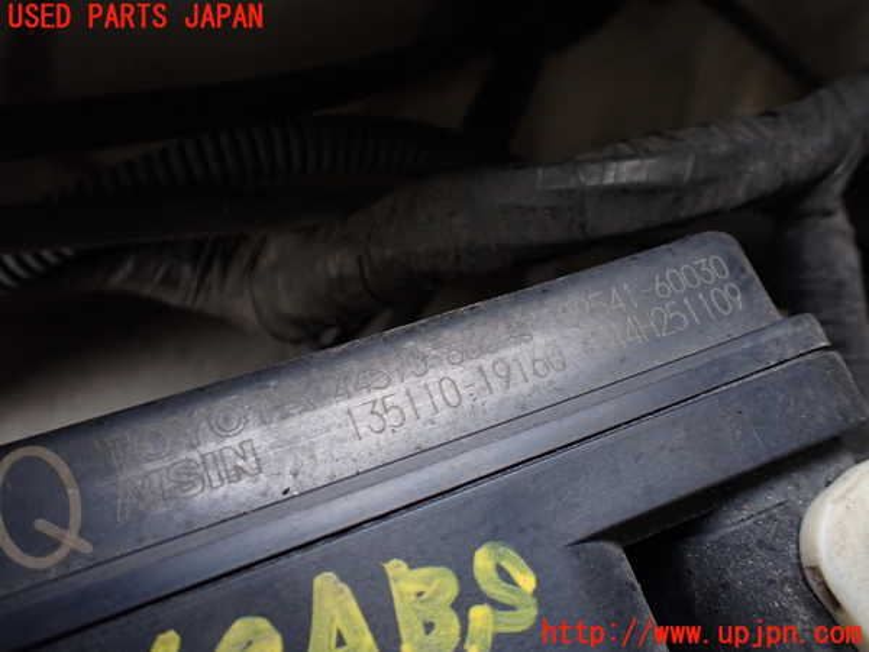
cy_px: 326
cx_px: 434
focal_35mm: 30
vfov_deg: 46.8
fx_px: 753
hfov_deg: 60.0
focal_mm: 5.4
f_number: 2.3
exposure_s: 1/125
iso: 250
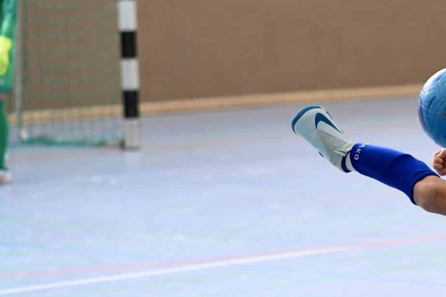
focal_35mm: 201
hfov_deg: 10.2
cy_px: 198
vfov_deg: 6.8
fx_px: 2490
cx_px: 395
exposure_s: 1/1600
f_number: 2.8
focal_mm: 90
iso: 3600
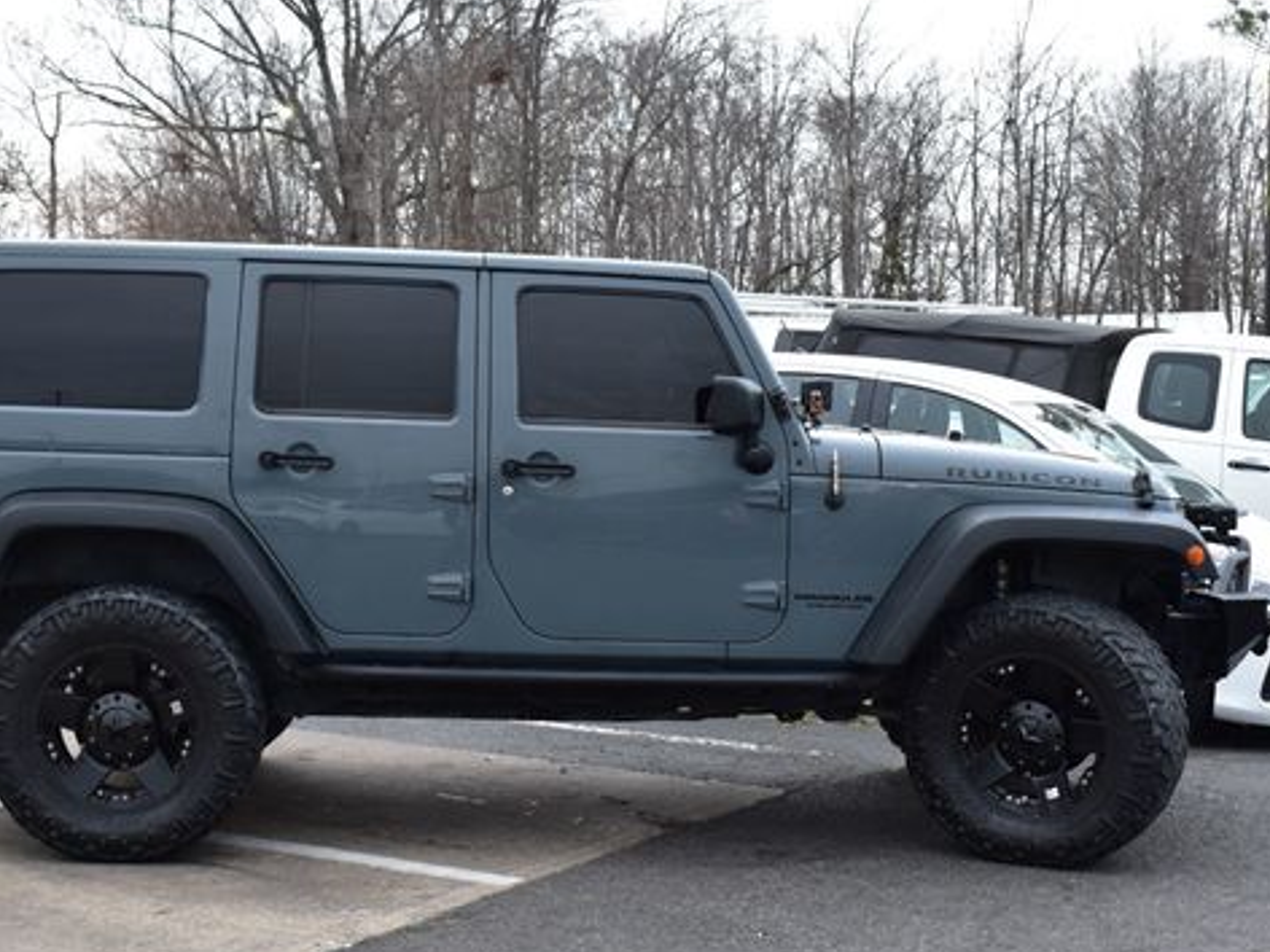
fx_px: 2225
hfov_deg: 31.8
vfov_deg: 24.2
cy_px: 444
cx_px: 557
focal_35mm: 61
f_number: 6.3
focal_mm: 31
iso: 400
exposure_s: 1/20
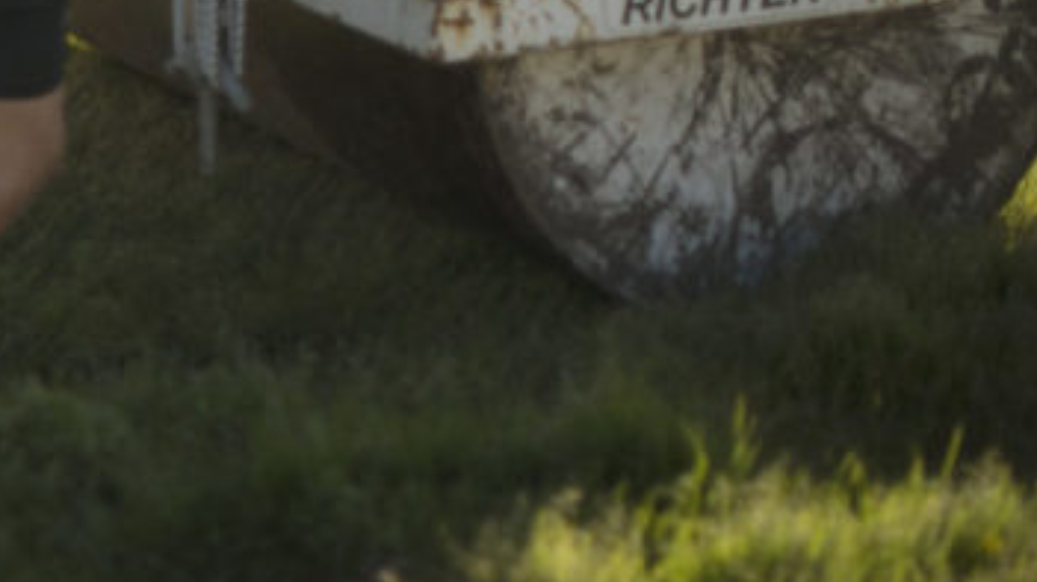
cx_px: -325
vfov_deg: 7.8
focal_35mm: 153
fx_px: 4205
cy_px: -123
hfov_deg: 13.5
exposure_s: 1/2500
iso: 50
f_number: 1.8
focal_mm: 50
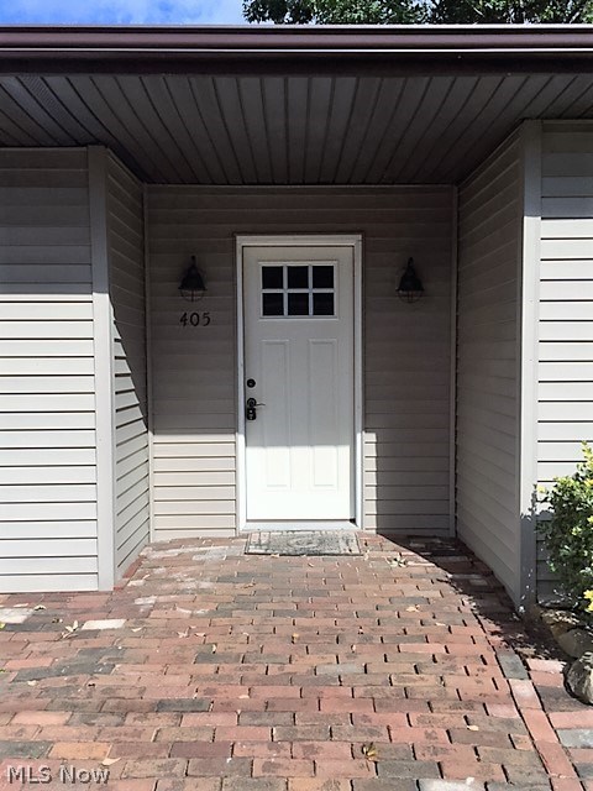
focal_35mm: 29
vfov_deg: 61.7
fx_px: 662
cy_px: 396
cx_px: 296
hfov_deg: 48.2
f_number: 2.2
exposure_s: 1/2326
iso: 32
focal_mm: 4.15
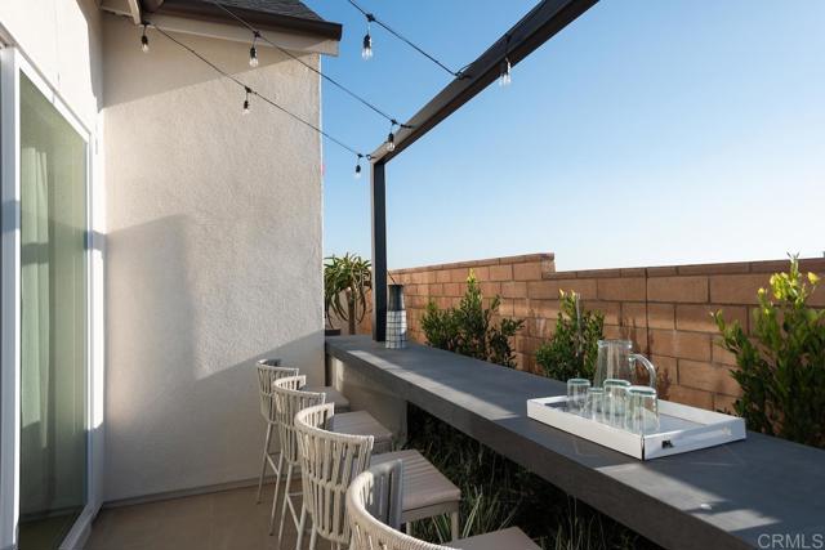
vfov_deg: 57.3
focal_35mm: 22
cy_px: 275
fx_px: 504
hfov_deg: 78.6
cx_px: 412
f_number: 8
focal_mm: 22
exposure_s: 1/250
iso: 100
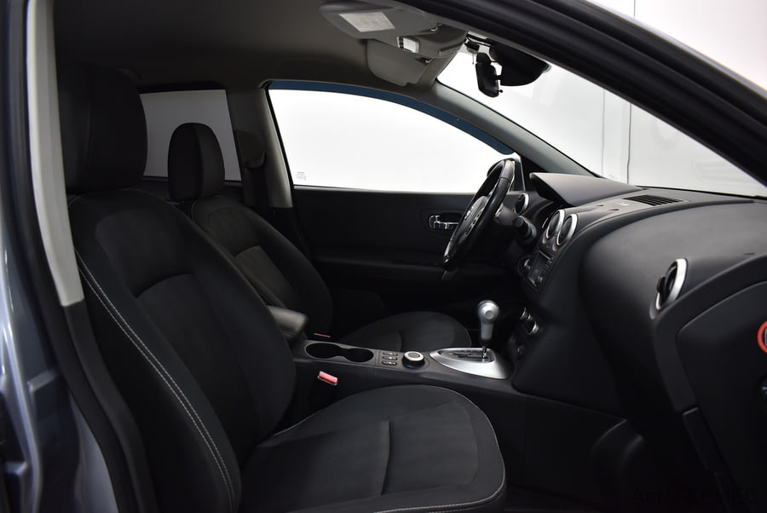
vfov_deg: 48.0
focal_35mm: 27
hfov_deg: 67.3
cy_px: 256
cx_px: 384
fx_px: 576
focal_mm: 18
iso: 560
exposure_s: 1/30
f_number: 3.5
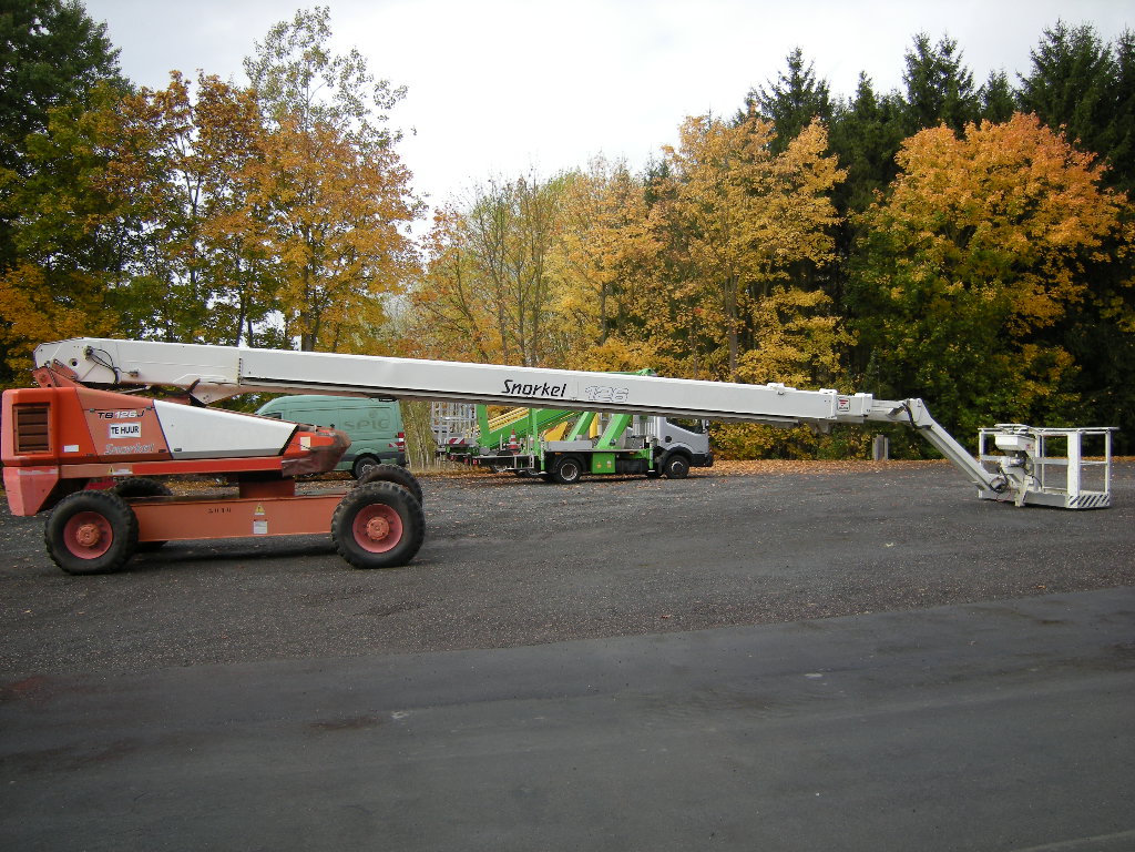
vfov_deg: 49.7
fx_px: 918
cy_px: 426
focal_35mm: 28
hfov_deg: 63.4
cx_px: 568
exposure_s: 1/394
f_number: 2.8
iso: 64
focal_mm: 4.7
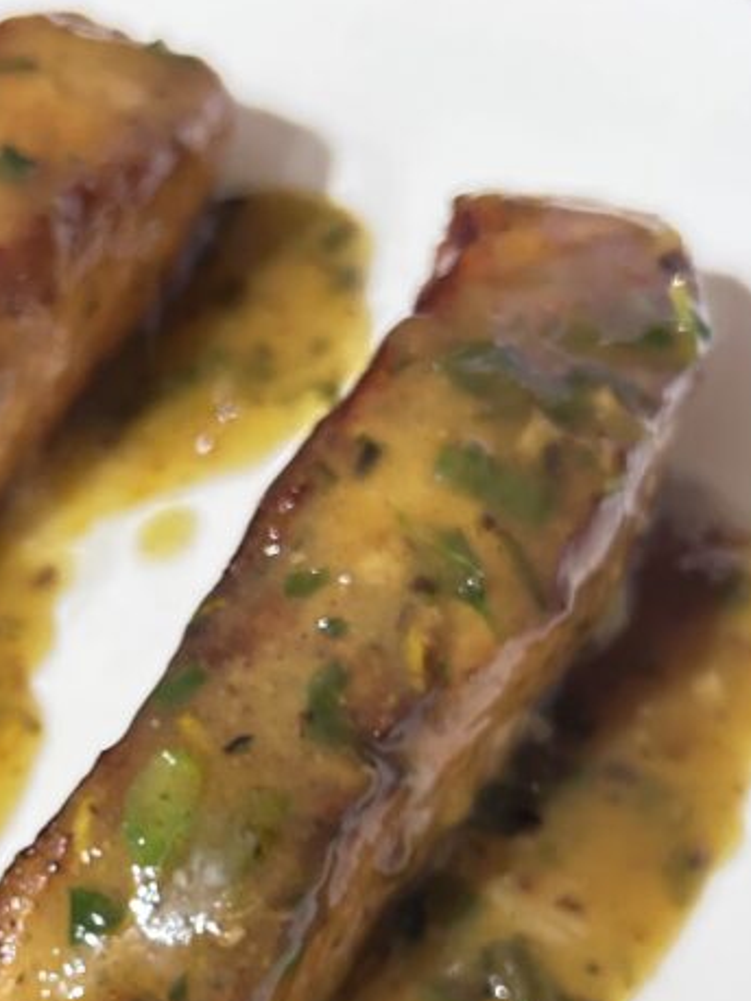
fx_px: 1679
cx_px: 50
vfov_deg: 32.2
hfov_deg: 24.4
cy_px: 824
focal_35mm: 58
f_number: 1.5
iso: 500
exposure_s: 1/40
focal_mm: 5.7
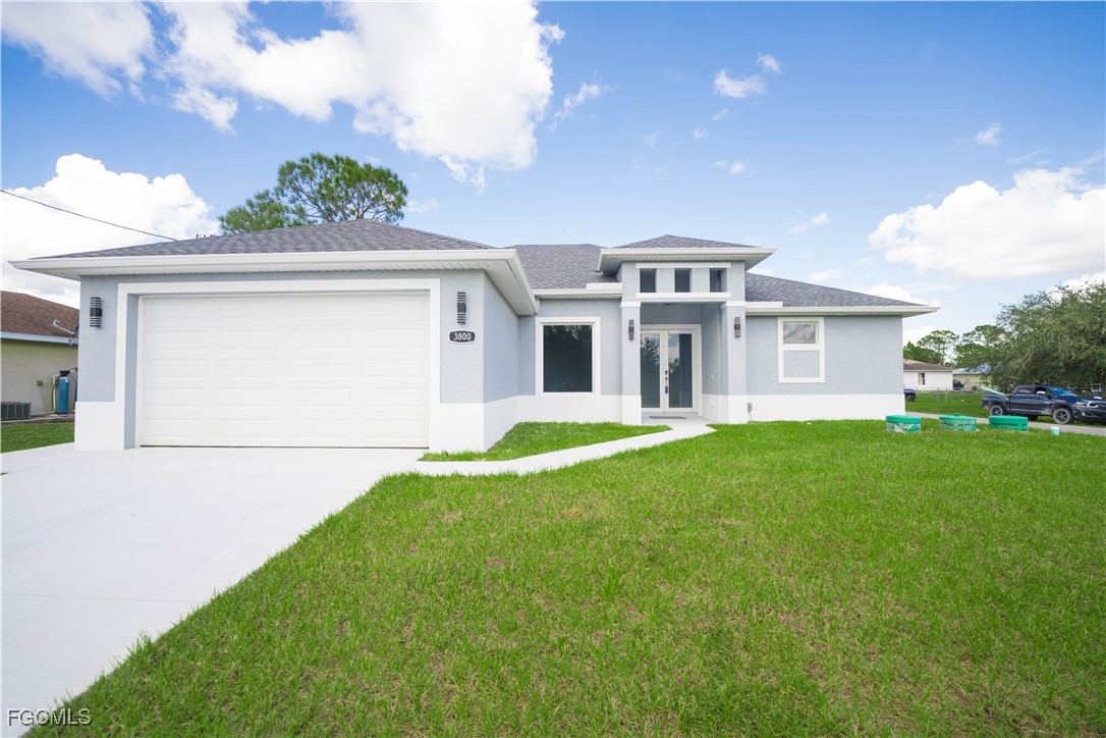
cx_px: 553
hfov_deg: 104.3
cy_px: 369
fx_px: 430
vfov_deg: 81.2
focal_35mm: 14
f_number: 2.8
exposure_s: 1/640
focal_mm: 14
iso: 64
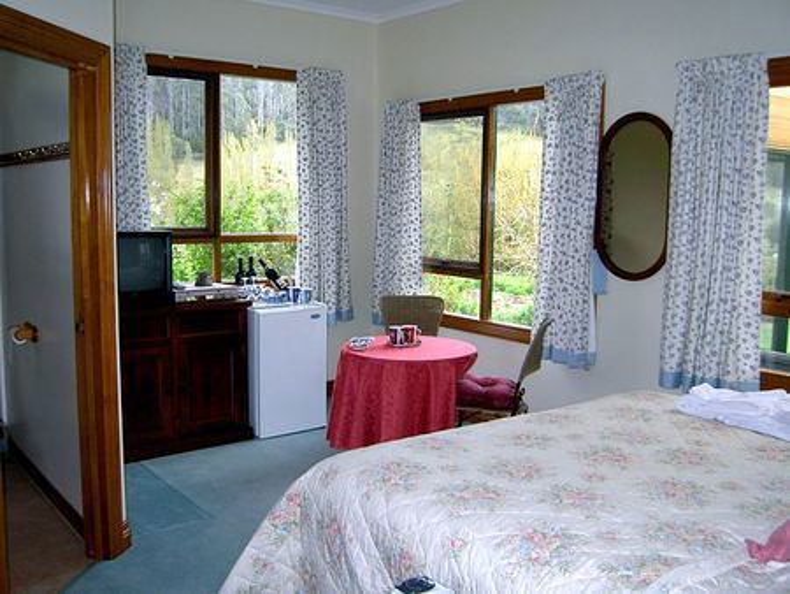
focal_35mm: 34
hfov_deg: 53.9
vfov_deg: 41.8
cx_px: 395
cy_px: 297
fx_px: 776
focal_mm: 5.6
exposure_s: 1/60
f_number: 2.8
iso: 100
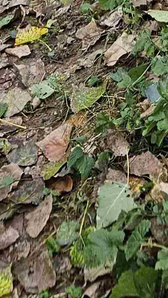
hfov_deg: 9.1
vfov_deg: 13.2
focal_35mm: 134
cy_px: -343
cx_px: 69
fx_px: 1061
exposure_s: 1/100
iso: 32
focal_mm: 5.4
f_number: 1.8
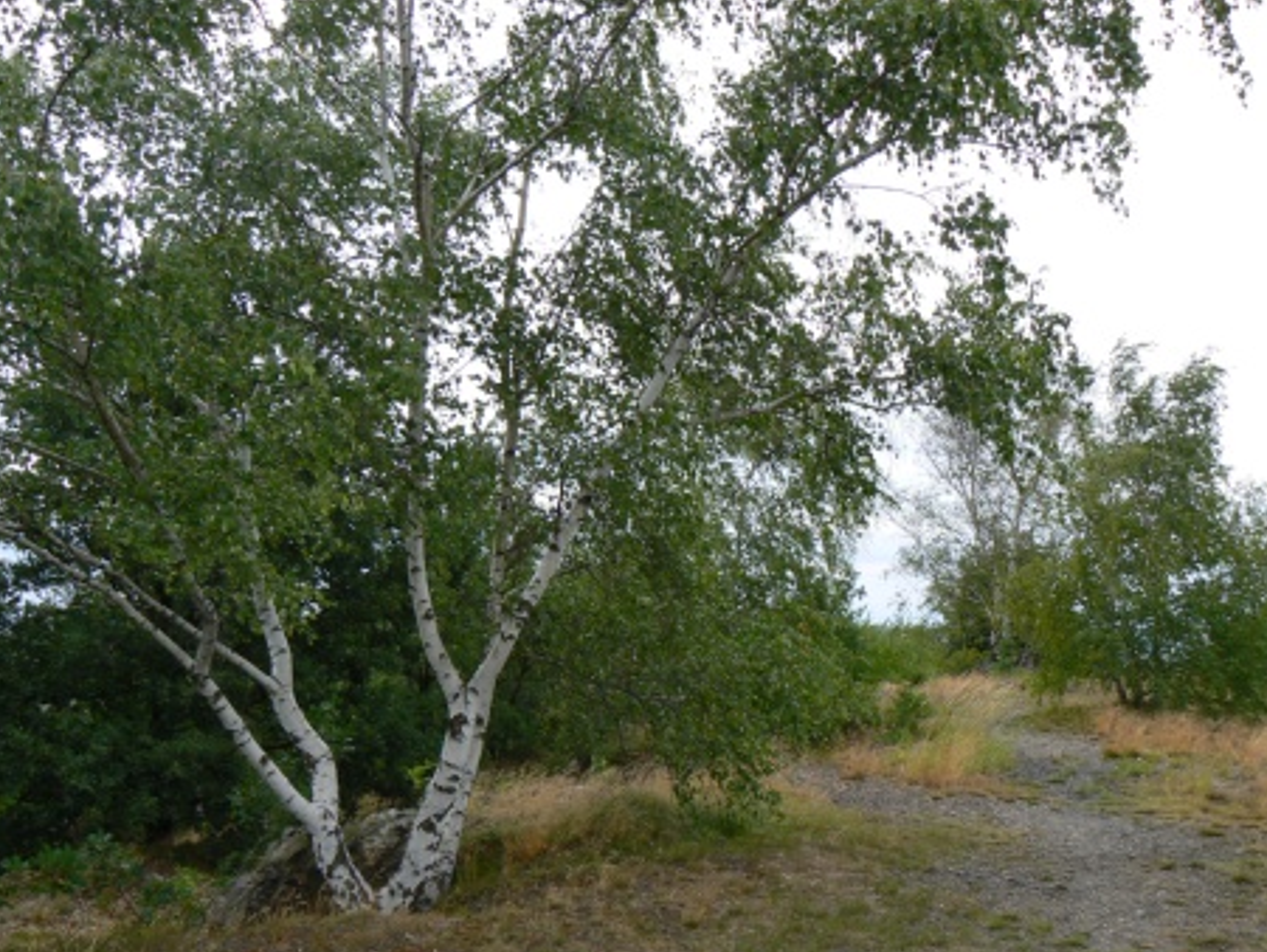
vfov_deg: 36.0
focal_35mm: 40
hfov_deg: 46.8
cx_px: 631
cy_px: 514
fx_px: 1465
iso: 80
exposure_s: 1/125
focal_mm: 6
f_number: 5.6
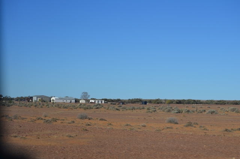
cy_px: 80
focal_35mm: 82
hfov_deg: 24.7
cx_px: 120
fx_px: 549
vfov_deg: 16.5
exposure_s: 1/250
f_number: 8
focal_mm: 55
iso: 100
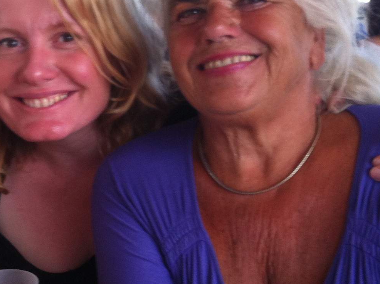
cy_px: 137
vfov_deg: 16.0
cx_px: 88
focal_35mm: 92
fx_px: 1009
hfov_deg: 21.1
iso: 80
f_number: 2.8
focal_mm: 3.85
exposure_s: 1/120
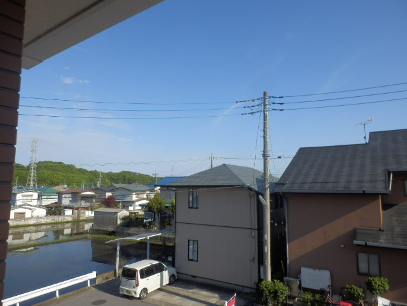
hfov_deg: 71.6
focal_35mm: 24
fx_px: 282
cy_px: 153
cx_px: 204
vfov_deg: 56.8
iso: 80
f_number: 7.9
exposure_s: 1/160
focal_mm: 4.2
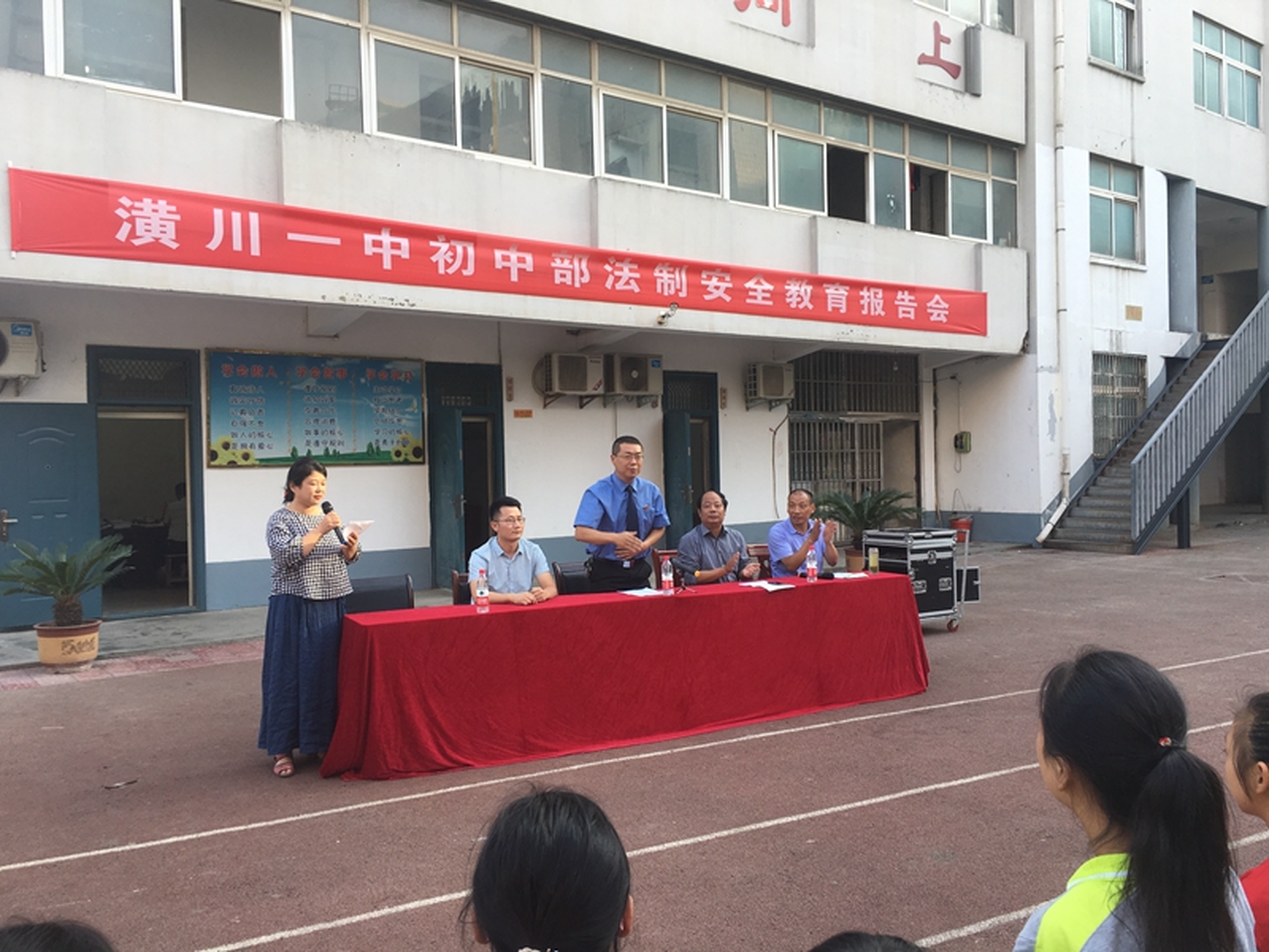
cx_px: 634
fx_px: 1063
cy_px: 476
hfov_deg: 61.7
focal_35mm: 29
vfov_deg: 48.2
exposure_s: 1/125
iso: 25
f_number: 2.2
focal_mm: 4.15
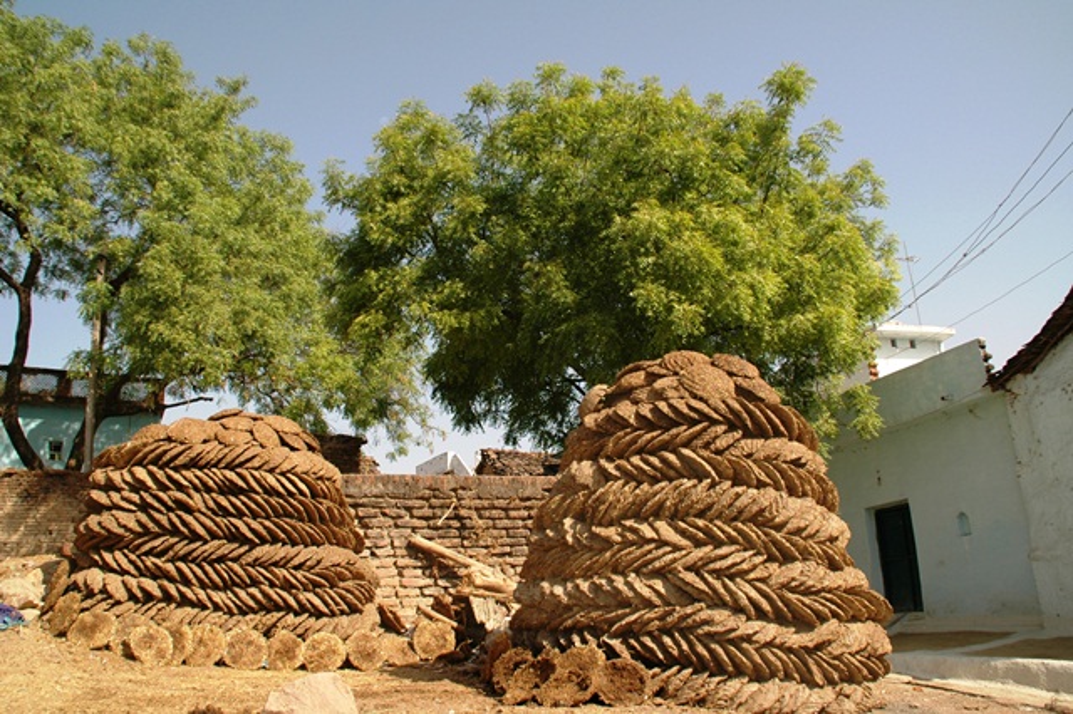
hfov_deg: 67.4
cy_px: 357
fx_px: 804
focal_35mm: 27
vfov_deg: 47.9
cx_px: 536
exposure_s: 1/500
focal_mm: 18
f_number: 7.1
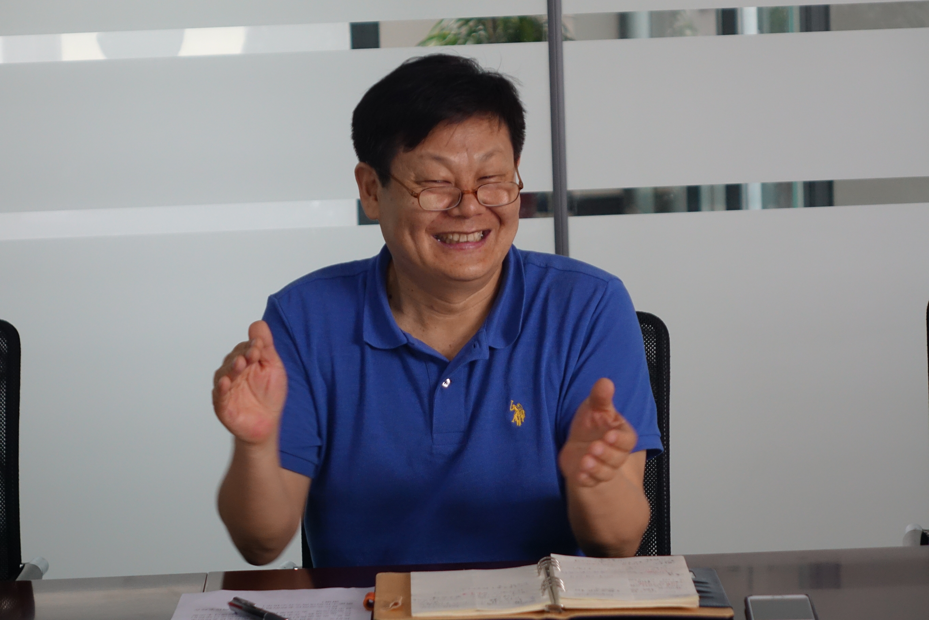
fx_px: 3303
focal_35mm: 128
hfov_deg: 16.0
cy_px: 310
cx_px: 464
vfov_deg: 10.7
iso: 800
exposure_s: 1/125
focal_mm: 47.05
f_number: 2.8
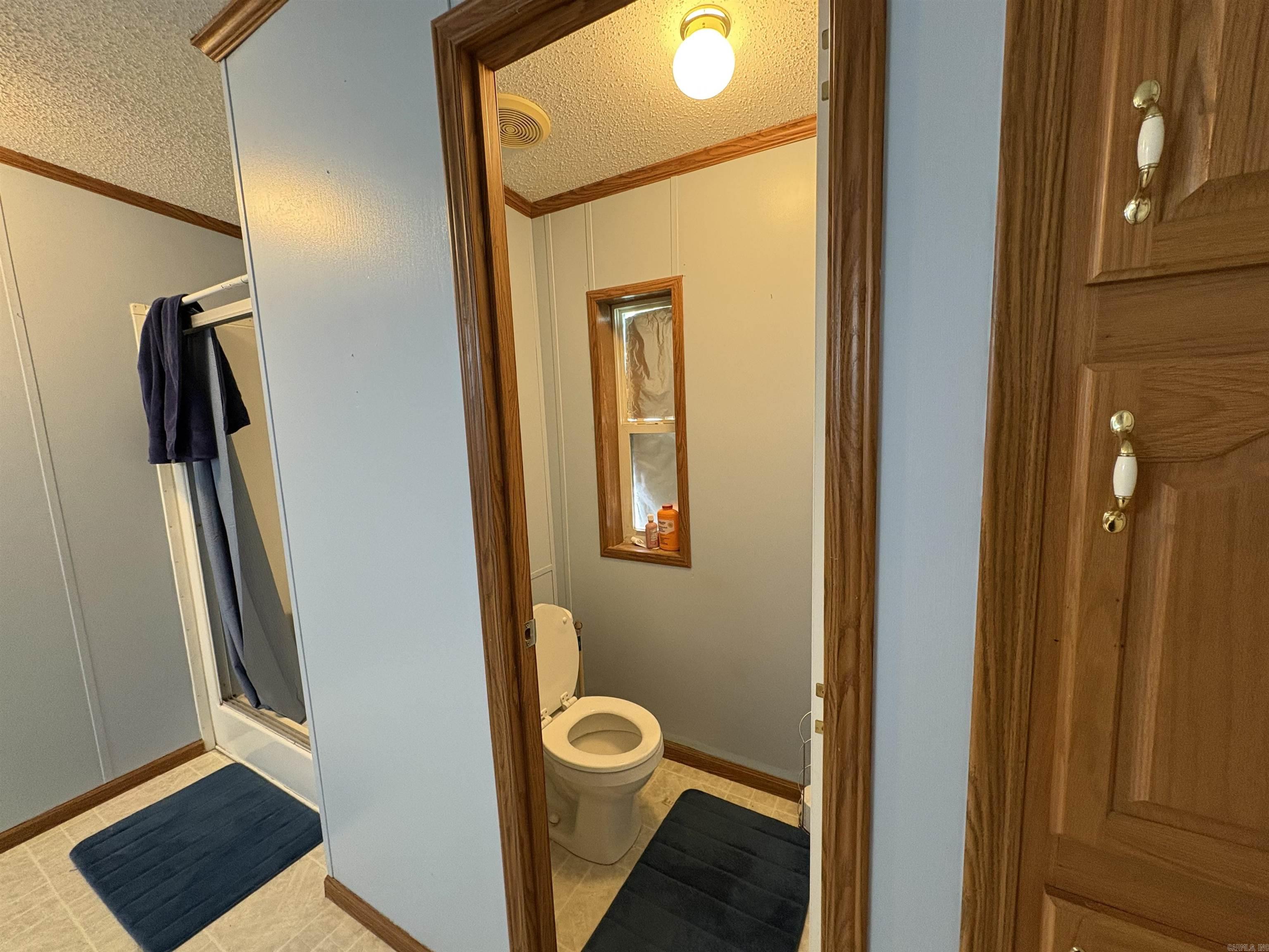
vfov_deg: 85.7
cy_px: 476
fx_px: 513
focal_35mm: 14
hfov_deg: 102.1
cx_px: 634
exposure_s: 1/60
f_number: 2.2
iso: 400
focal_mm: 2.22
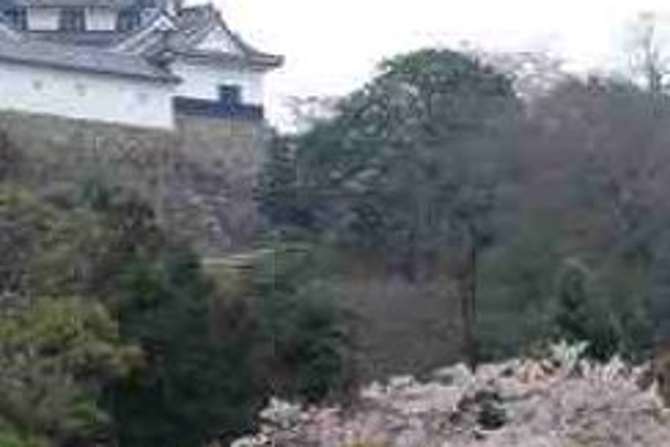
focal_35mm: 245
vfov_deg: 5.6
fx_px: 4562
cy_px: 446
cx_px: 431
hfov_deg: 8.4
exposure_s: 1/60
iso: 200
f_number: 8
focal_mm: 92
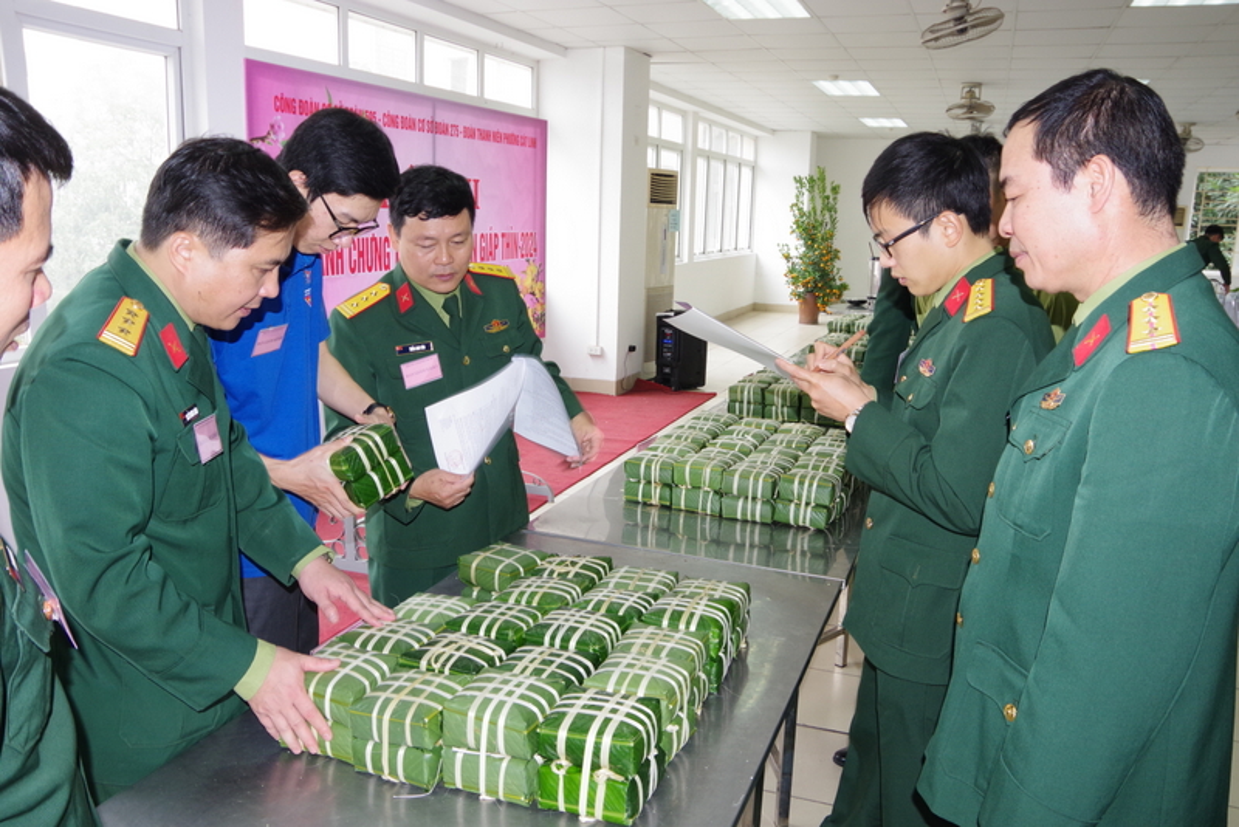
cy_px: 414
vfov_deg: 48.0
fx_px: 930
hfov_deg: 67.4
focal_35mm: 27
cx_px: 620
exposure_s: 1/30
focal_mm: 18
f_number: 10
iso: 800
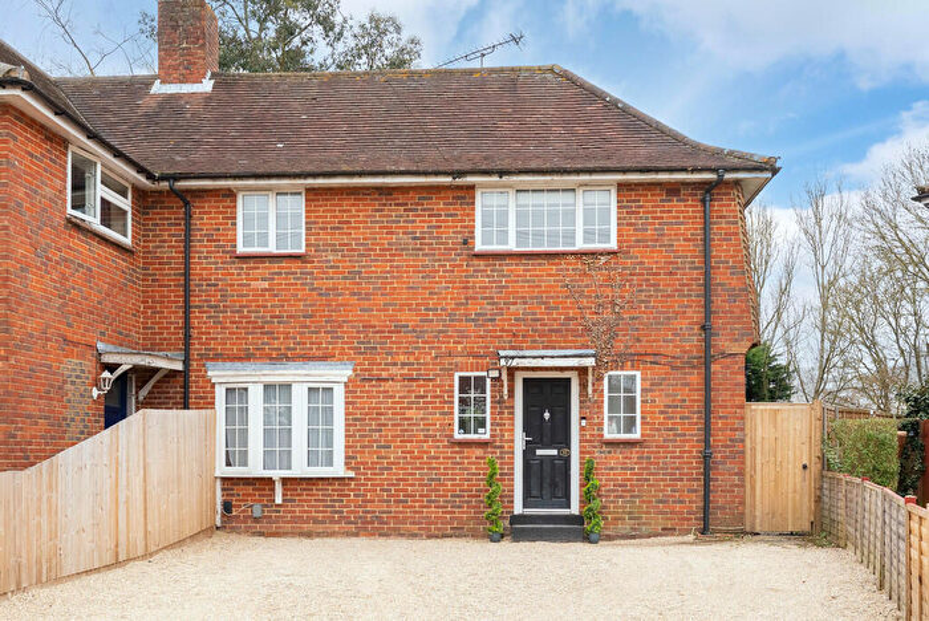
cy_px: 310
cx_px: 464
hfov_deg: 62.7
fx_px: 762
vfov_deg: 44.4
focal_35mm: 30
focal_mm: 29.5
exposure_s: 1/500
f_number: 7.1
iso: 1000
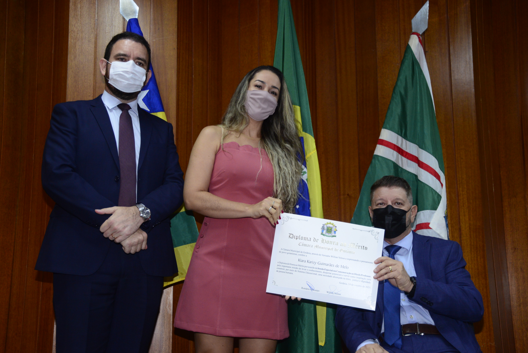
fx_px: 704
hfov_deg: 41.1
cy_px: 176
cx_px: 264
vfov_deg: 28.1
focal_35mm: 48
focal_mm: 48
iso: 2000
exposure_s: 1/125
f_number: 4.8
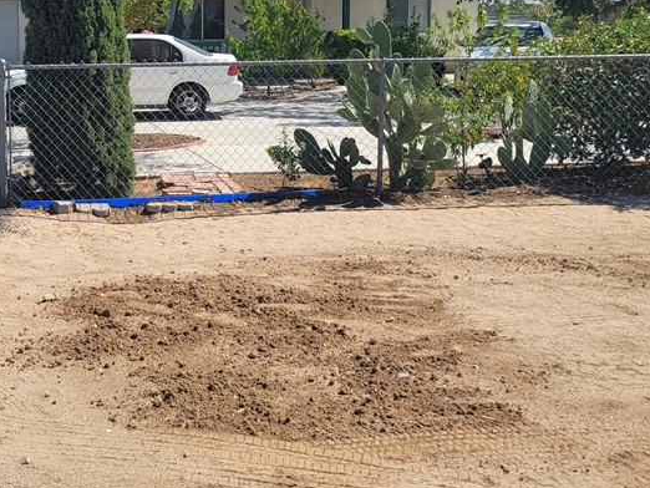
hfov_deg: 37.8
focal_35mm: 49
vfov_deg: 29.0
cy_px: 96
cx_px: 154
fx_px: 921
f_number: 1.8
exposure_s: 1/960
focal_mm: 7
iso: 20
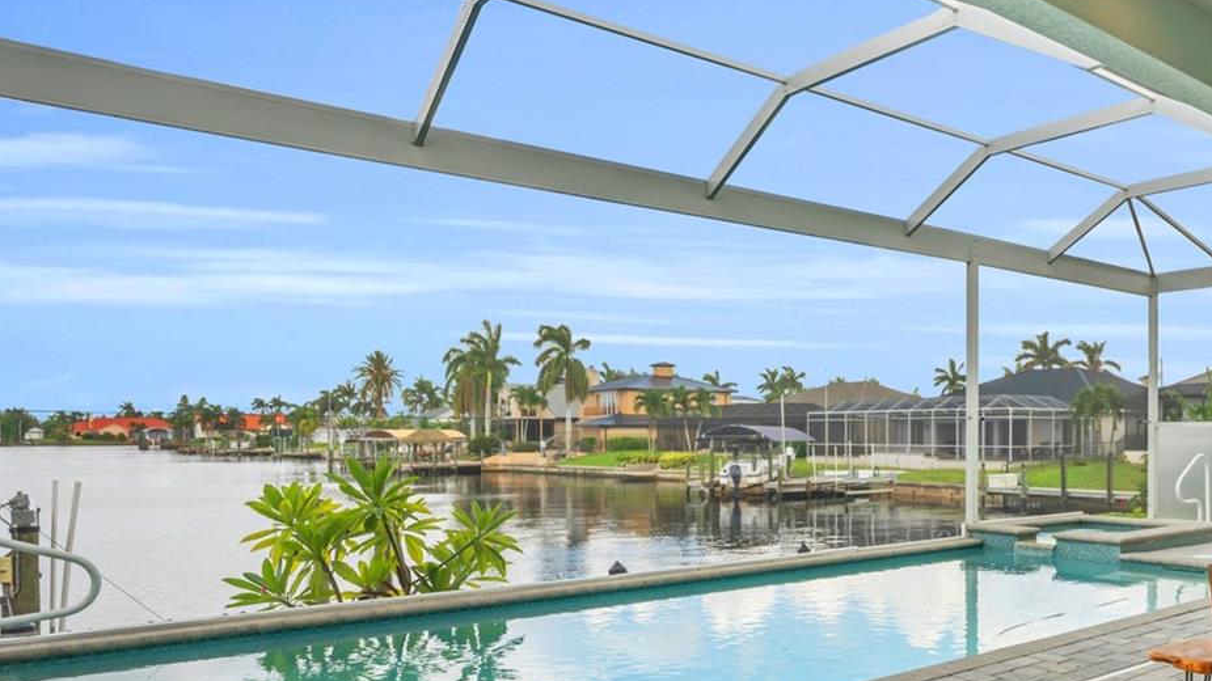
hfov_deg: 61.5
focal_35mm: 29
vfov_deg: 39.7
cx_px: 942
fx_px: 932
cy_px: 452
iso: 200
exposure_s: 1/125
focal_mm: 16
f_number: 9
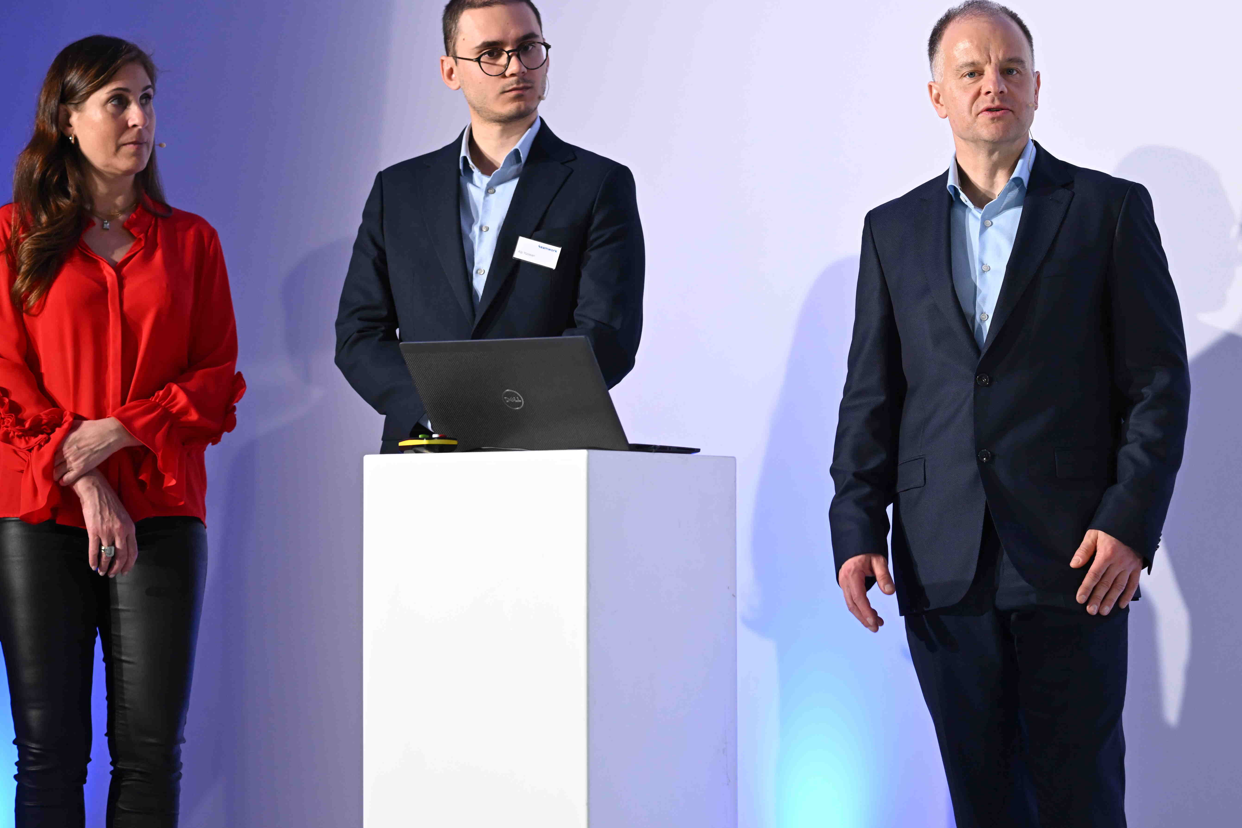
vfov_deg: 9.9
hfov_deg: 14.8
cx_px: 618
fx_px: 4795
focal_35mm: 139
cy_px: 381
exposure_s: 1/125
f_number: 4.5
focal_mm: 120
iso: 2000
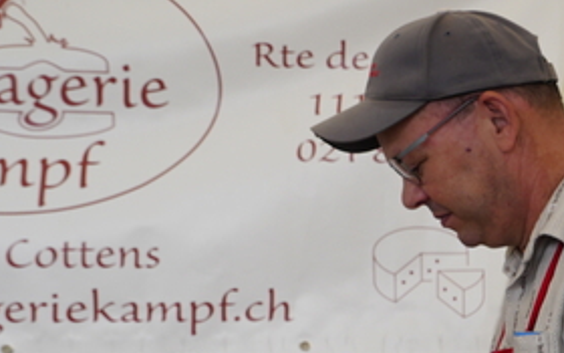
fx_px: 1614
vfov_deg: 12.1
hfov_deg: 15.5
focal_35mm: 105
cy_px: 454
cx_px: 1154
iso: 250
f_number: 5.6
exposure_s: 1/250
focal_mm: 24
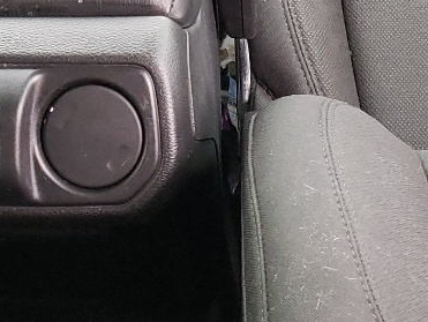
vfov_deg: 12.1
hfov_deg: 17.4
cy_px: -265
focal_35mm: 112
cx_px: 87
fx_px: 1386
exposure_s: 1/60.2
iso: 160
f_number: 1.5
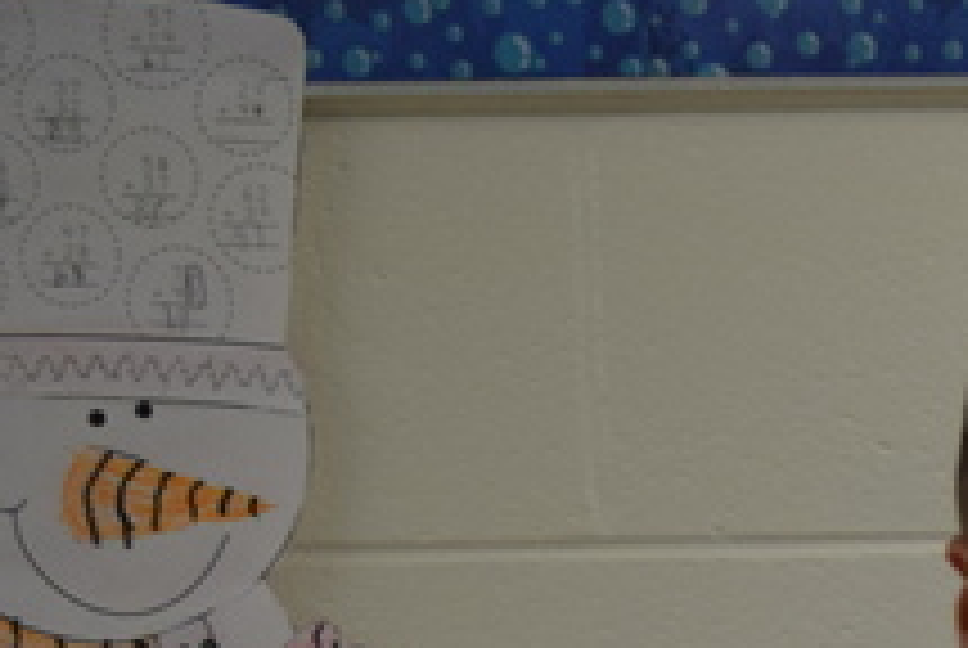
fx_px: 4227
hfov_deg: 11.2
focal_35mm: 157
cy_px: 1379
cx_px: 2224
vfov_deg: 8.3
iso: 900
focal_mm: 22
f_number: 3.8
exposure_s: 1/60
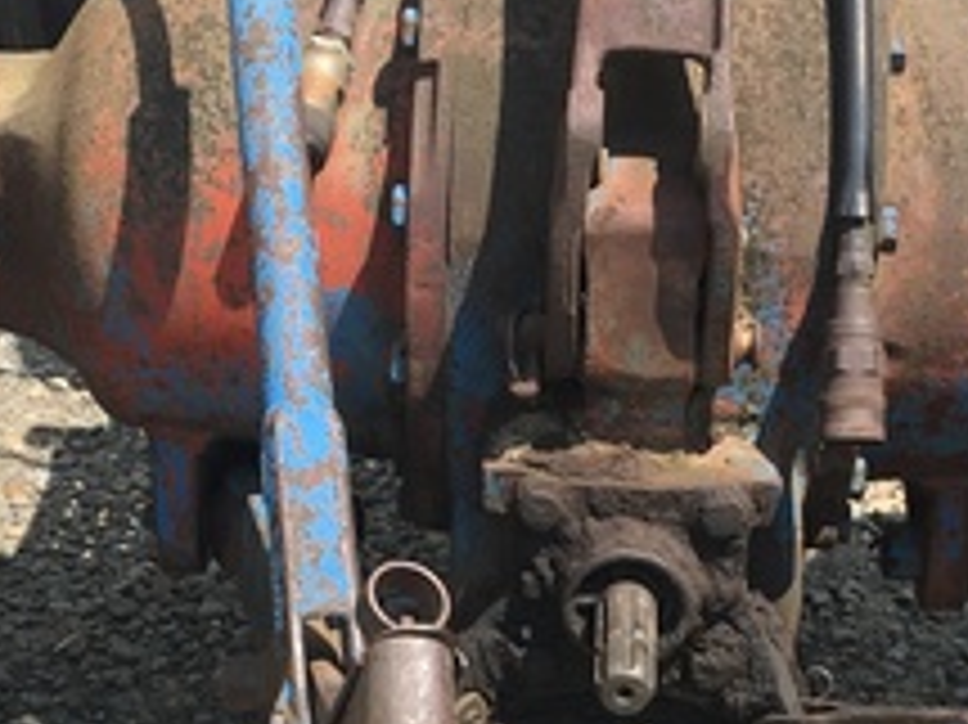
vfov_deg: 15.7
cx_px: 563
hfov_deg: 21.1
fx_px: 2599
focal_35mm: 93
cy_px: 648
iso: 25
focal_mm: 4.15
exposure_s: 1/827
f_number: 2.2
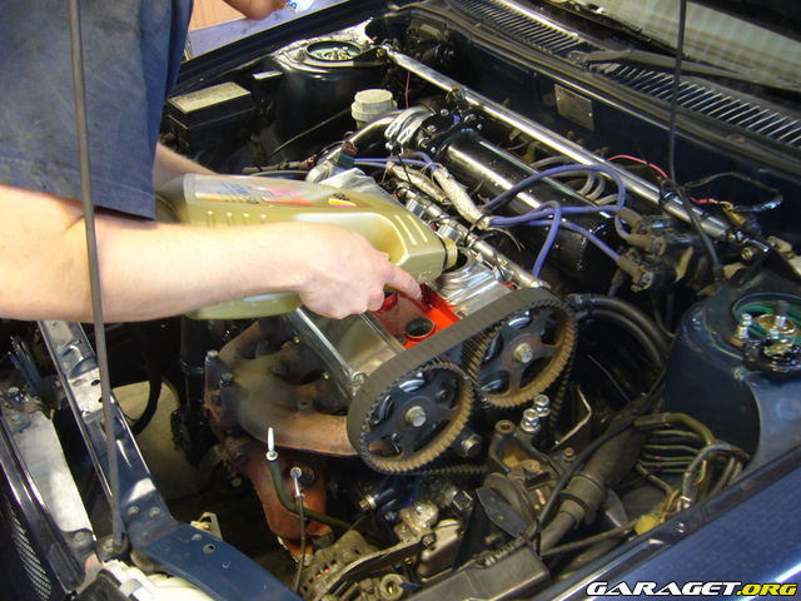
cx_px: 400
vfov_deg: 40.7
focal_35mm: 35
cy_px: 300
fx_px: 810
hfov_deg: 52.6
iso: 80
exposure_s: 1/4
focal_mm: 5.8
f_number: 2.8
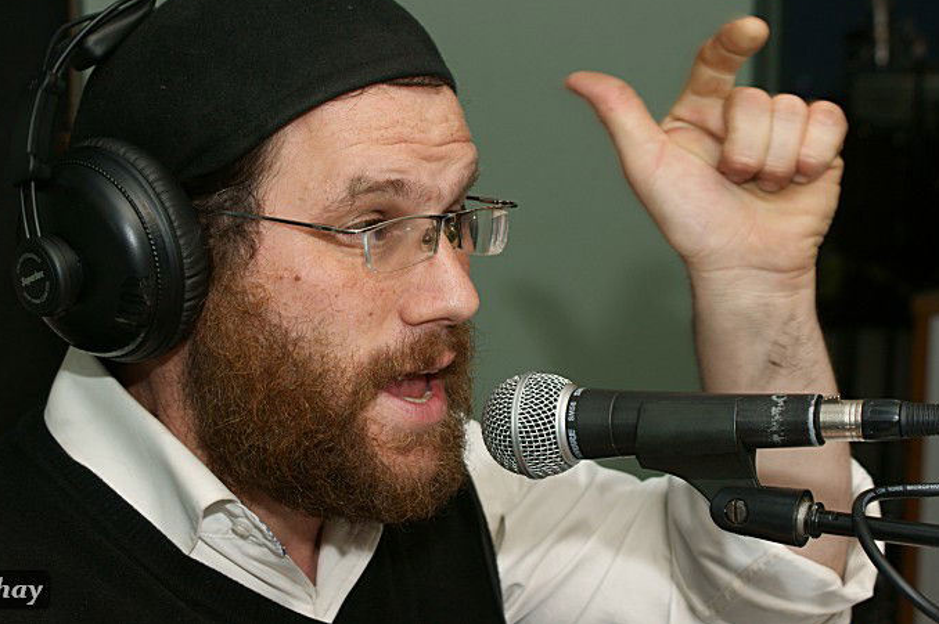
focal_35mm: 80
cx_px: 403
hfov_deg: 25.5
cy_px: 259
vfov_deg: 17.1
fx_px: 2074
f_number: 5.6
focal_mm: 45
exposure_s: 1/60
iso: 100
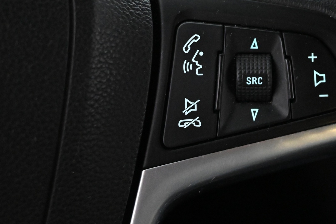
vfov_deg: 18.2
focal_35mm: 75
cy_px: 77
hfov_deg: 26.7
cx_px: 250
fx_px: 698
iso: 8000
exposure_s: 1/50
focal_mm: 33
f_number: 5
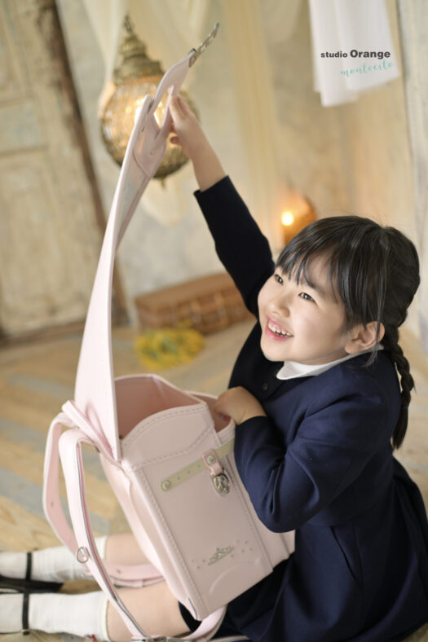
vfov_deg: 54.4
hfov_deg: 37.8
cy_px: 321
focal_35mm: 35
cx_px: 214
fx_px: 624
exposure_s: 1/400
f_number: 2.2
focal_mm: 35
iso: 500
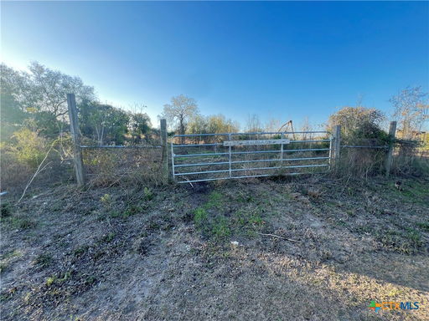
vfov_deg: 89.9
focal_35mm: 13
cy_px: 160
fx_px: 161
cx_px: 214
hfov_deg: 106.2
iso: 32
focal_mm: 1.57
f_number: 1.8
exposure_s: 1/162
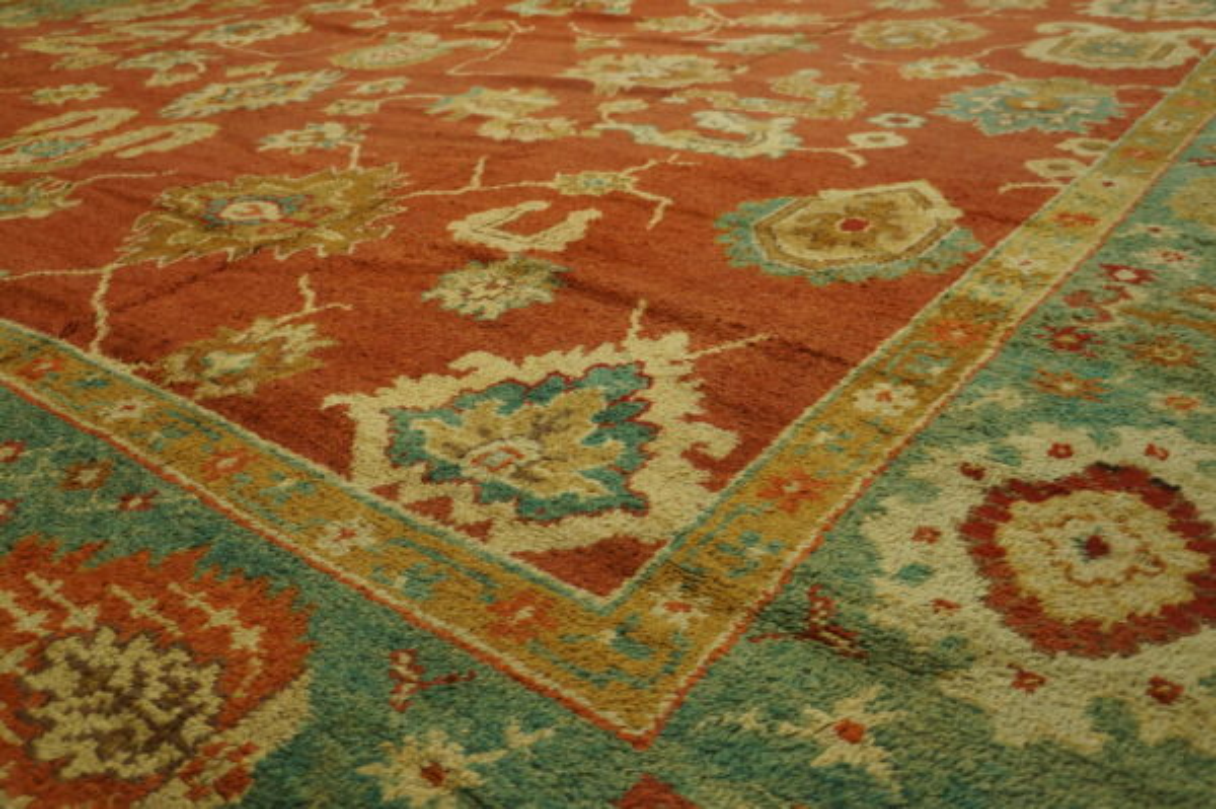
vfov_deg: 43.5
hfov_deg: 62.0
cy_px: 404
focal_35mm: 30
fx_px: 1012
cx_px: 608
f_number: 4
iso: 1000
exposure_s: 1/60
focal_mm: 20
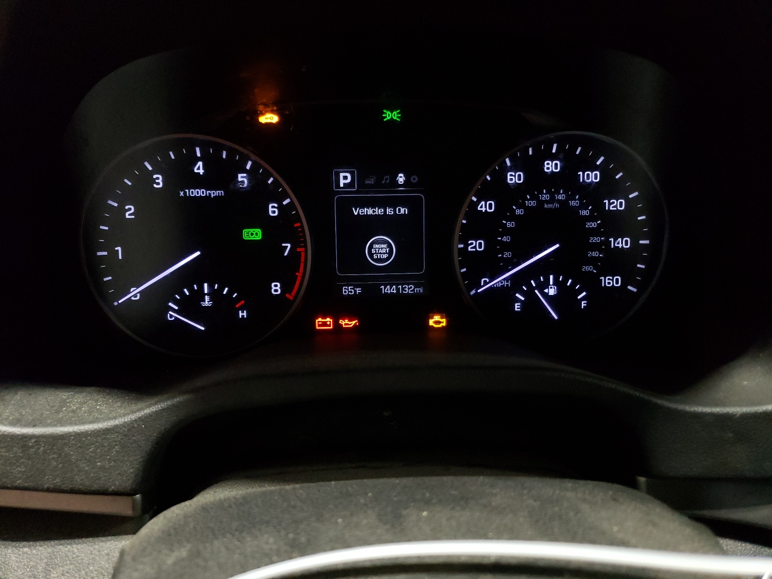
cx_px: 386
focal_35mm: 26
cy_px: 290
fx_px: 580
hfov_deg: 67.3
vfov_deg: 53.1
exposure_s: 1/60.2
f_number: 1.5
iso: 338
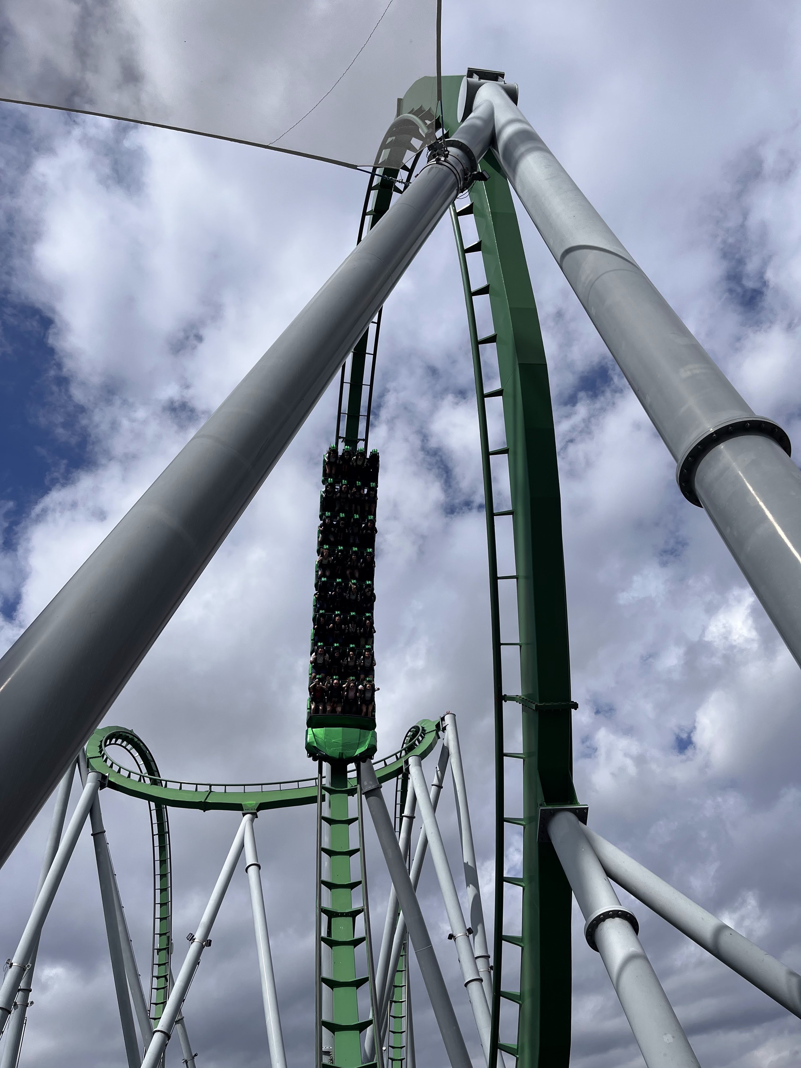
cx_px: 400
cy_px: 534
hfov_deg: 53.1
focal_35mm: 26
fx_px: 802
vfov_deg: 67.3
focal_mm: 5.1
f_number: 1.6
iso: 50
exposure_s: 1/9901
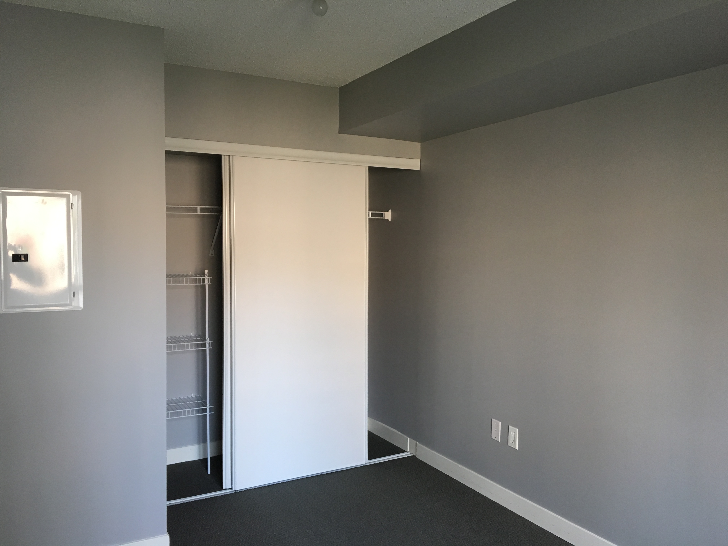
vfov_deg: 48.2
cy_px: 273
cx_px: 364
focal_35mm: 29
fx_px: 610
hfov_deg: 61.7
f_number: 2.2
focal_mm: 4.15
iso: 64
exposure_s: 1/30
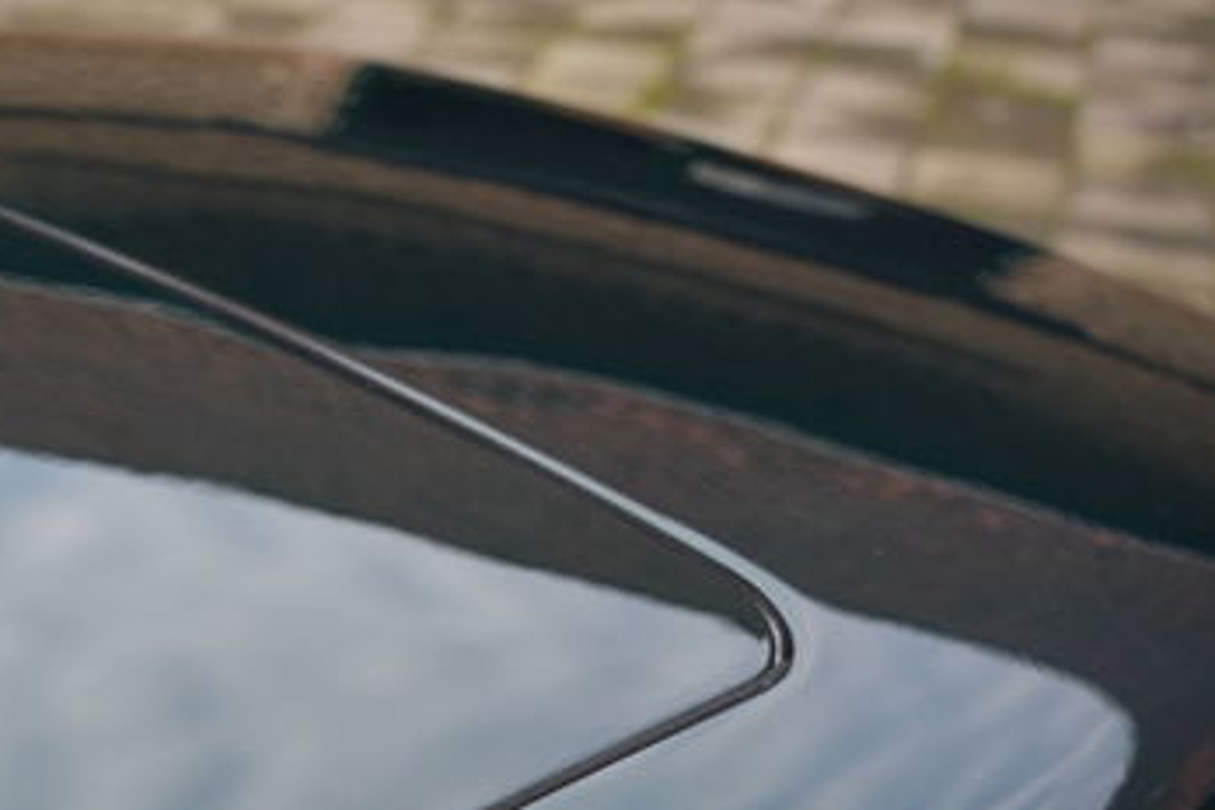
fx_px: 2583
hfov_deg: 25.1
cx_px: -24
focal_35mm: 77
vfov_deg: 17.8
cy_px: 557
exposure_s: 1/160
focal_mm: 34.7
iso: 320
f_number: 4
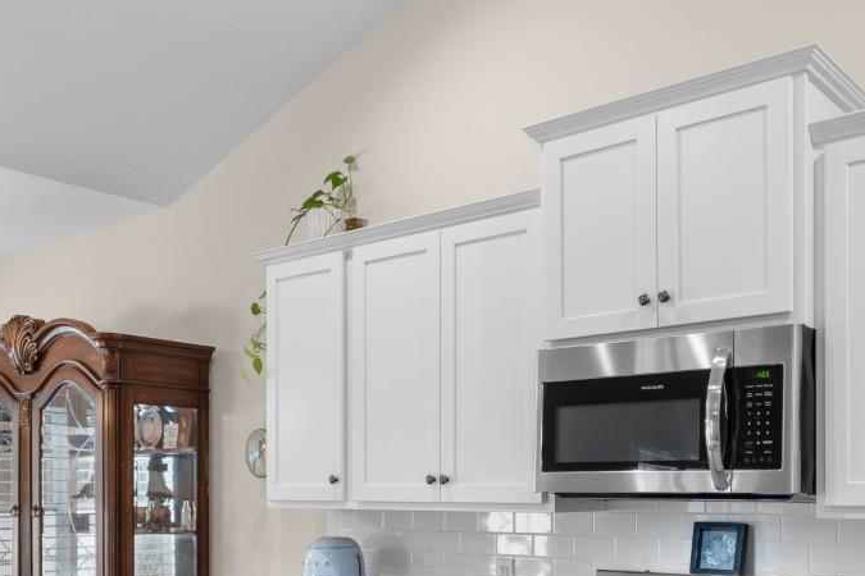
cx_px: 498
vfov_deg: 35.7
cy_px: 456
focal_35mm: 36
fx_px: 865
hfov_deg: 52.9
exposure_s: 1/10
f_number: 4.5
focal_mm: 10
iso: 100
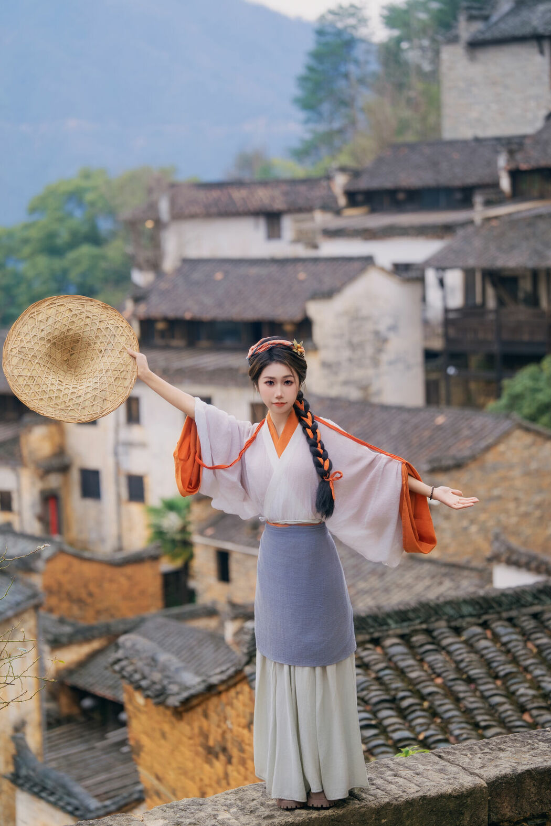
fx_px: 1997
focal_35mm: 87
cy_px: 413
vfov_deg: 23.4
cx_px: 276
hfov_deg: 15.7
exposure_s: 1/250
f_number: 2.8
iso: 160
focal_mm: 87
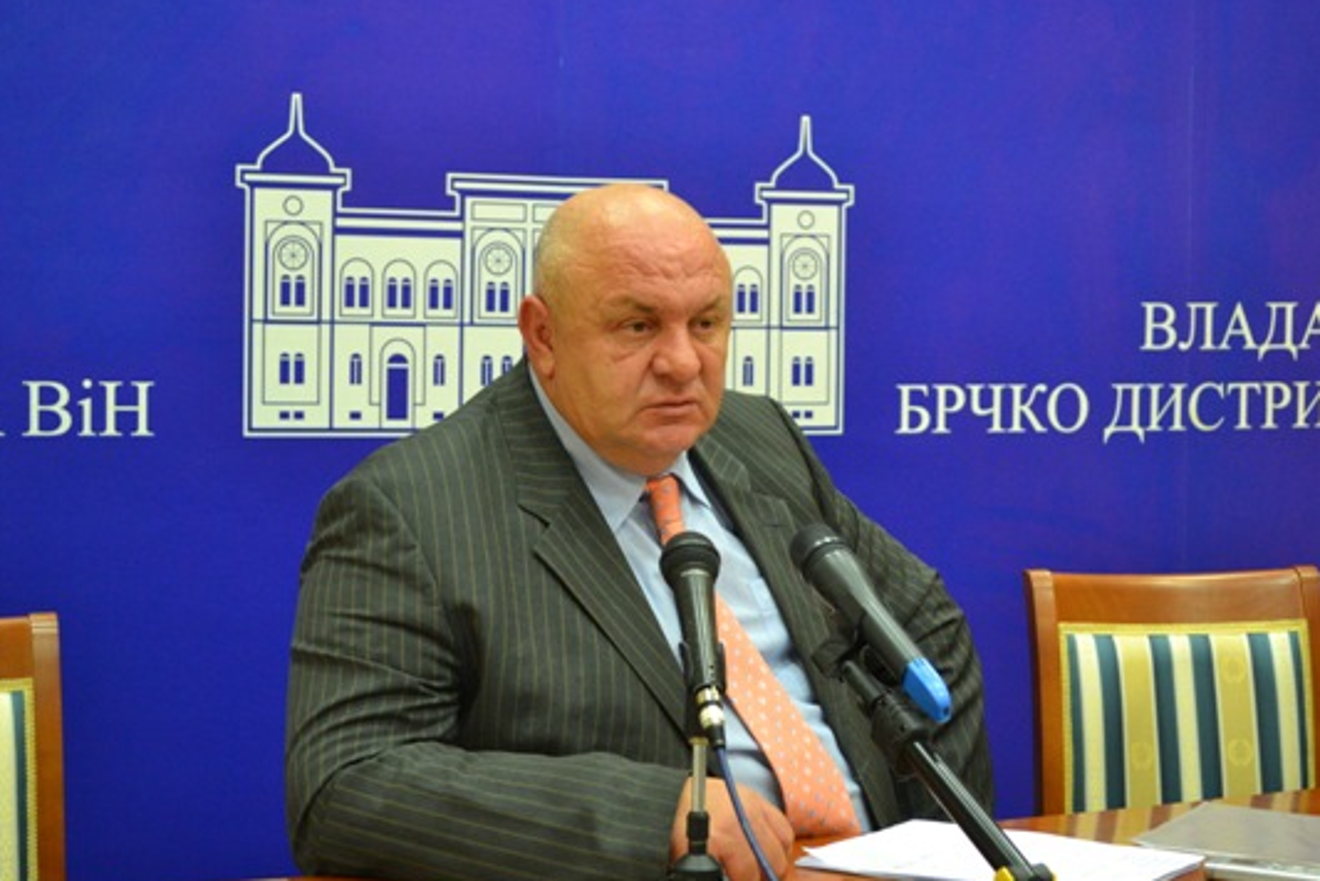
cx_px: 676
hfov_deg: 28.1
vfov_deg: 18.9
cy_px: 479
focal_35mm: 72
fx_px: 2641
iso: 2000
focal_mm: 40
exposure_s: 1/60
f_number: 5.3
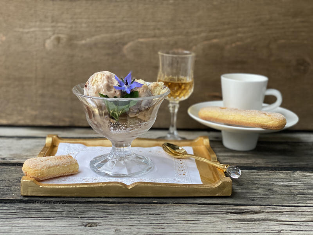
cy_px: 118
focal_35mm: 52
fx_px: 470
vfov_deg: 28.0
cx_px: 156
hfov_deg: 36.8
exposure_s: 1/106
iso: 250
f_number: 2
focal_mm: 6
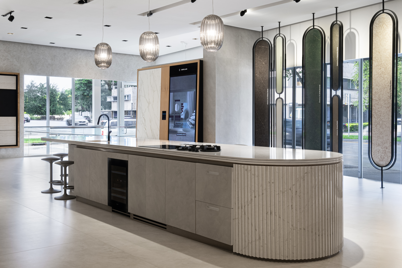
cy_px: 134
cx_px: 201
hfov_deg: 54.4
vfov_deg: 37.8
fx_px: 391
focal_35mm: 35
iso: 320
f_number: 10
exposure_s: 1/2
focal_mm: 23.5
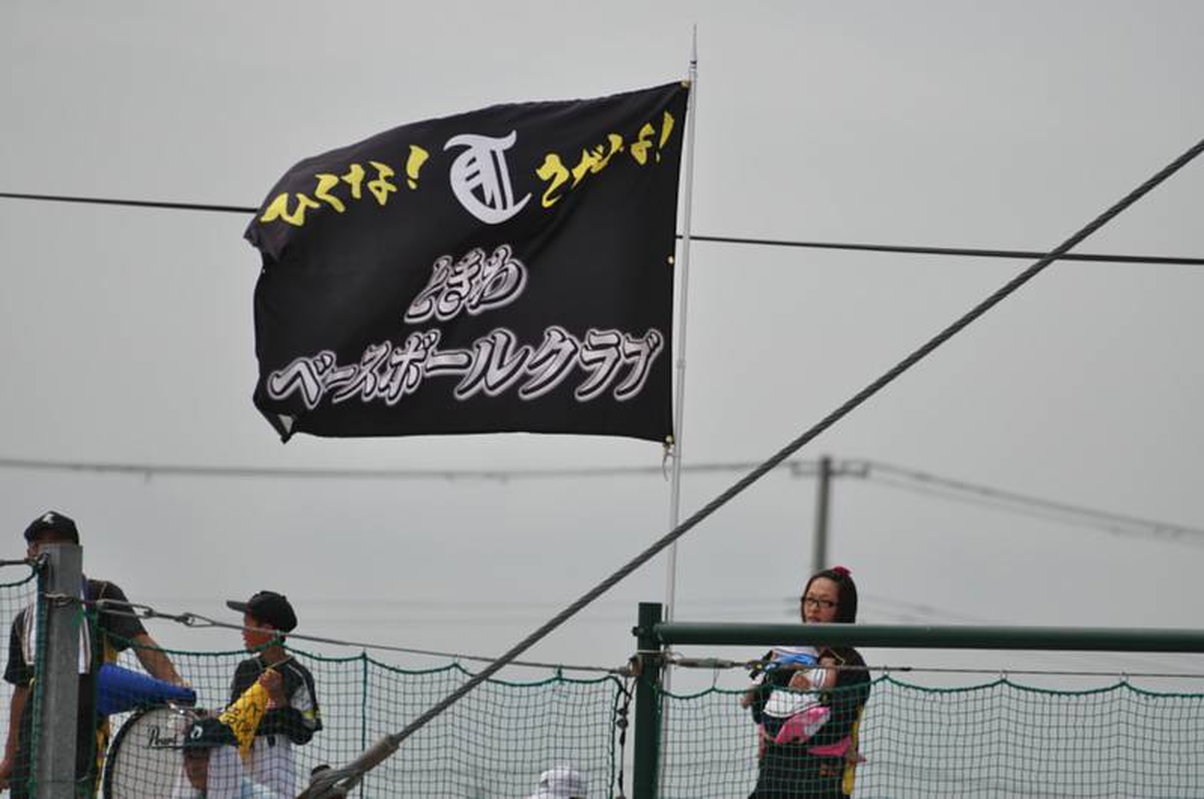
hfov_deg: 4.6
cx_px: 602
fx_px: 15029
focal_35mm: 450
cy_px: 400
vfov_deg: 3.0
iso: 200
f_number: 5.6
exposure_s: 1/1250
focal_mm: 300
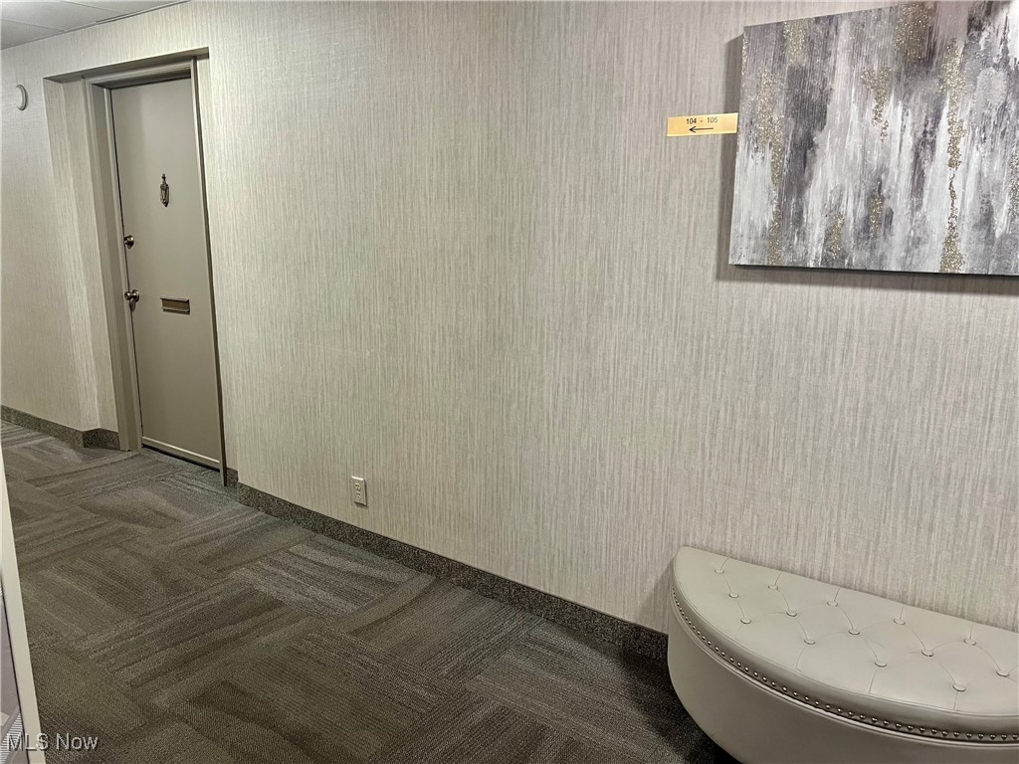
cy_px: 382
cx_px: 510
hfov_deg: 67.3
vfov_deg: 53.1
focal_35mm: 26
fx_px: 765
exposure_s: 1/60
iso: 160
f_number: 1.5
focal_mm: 5.7
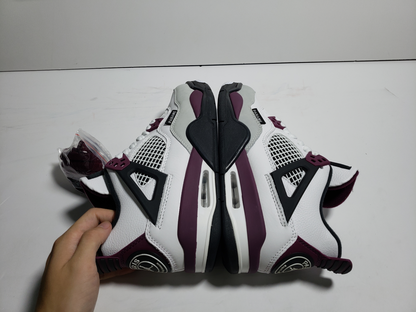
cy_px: 156
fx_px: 312
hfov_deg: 67.3
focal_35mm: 26
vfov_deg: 53.1
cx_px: 208
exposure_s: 1/629
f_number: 1.5
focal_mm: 4.3
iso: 50
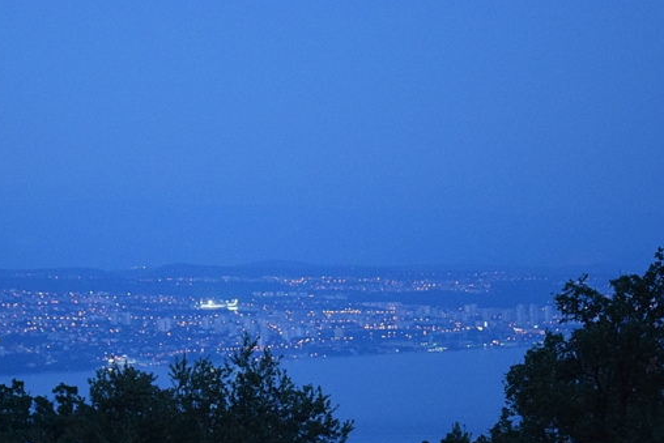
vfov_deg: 8.8
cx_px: 235
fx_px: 2878
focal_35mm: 156
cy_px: 325
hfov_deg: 13.1
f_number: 5.3
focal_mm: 66
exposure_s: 1/15
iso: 3200
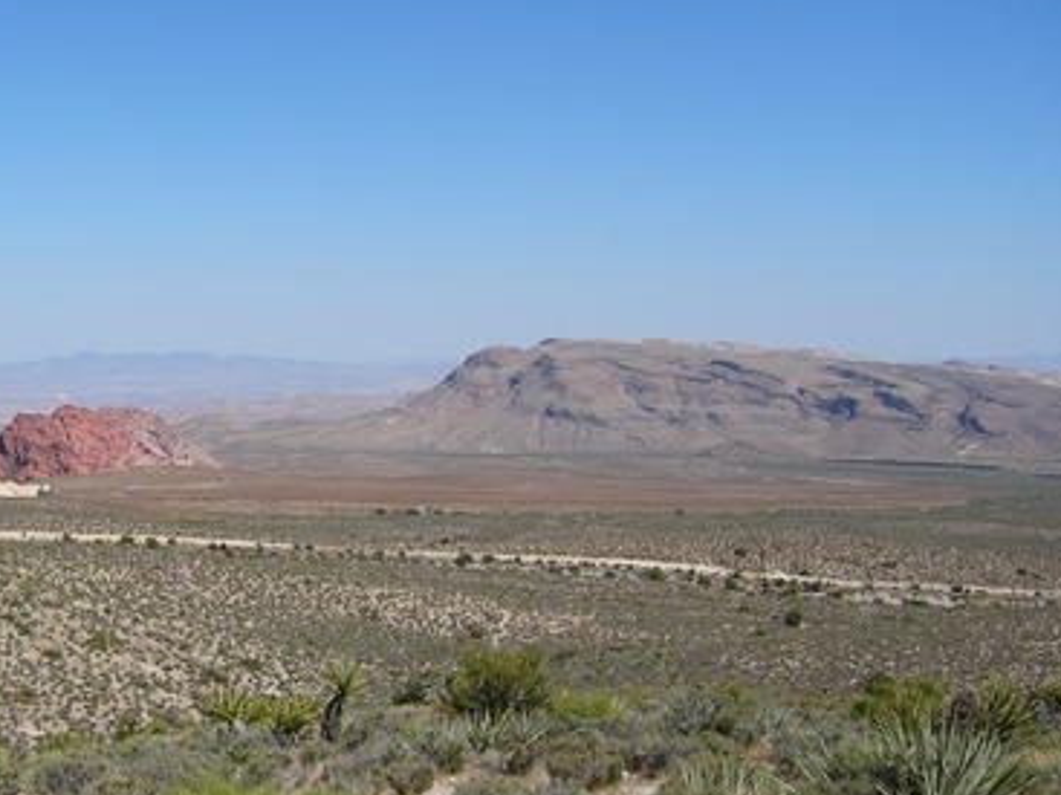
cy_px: 338
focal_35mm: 61
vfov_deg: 24.0
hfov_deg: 30.6
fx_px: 1869
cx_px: 156
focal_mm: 5.8
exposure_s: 1/250
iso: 50
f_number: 8
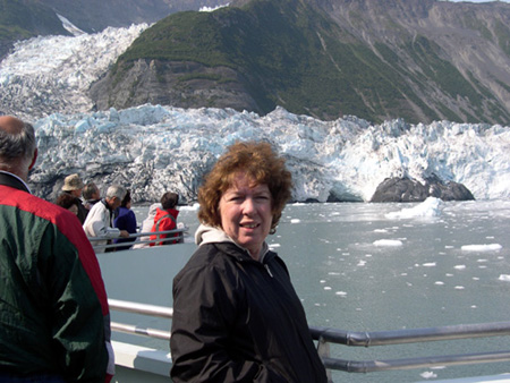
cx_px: 255
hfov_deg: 49.0
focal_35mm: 38
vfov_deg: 37.8
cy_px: 192
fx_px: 560
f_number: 7.6
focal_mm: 8
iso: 100
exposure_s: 1/182
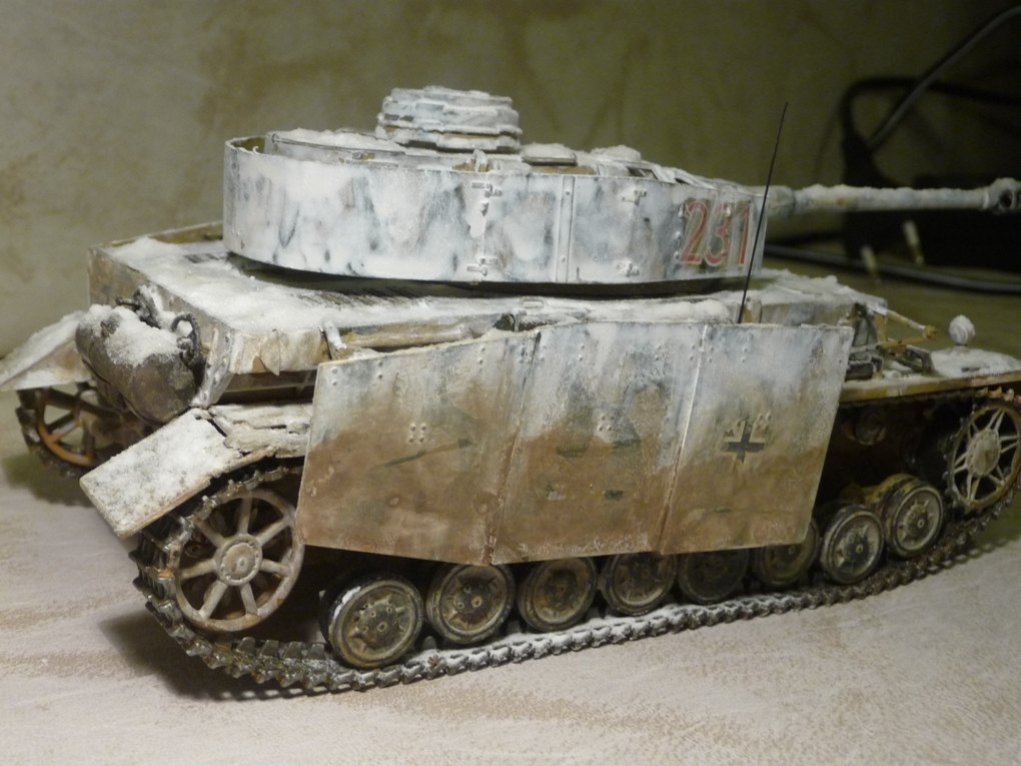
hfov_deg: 42.1
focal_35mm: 45
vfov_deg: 32.2
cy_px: 383
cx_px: 510
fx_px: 1327
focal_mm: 7.6
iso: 250
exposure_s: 1/30
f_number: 4.1
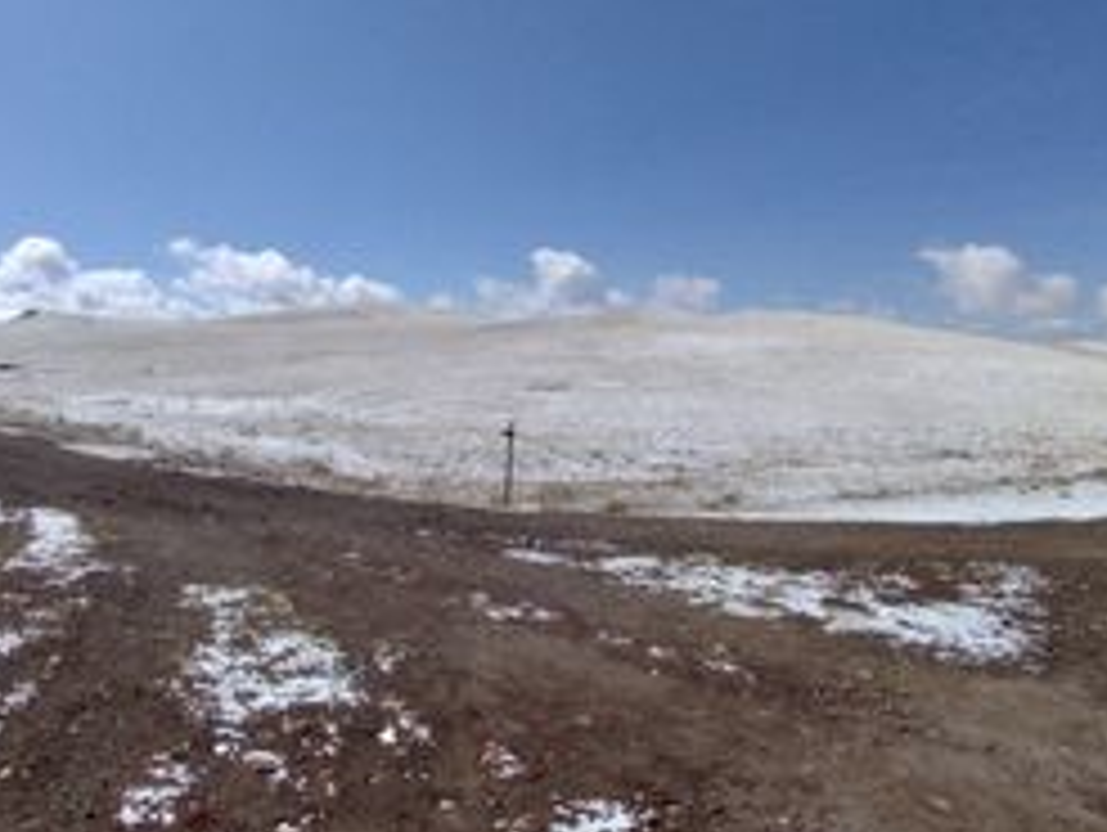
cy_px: 429
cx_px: 439
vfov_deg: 49.8
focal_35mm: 28
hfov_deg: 62.8
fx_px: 896
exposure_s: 1/3252
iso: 100
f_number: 2.2
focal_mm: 1.66
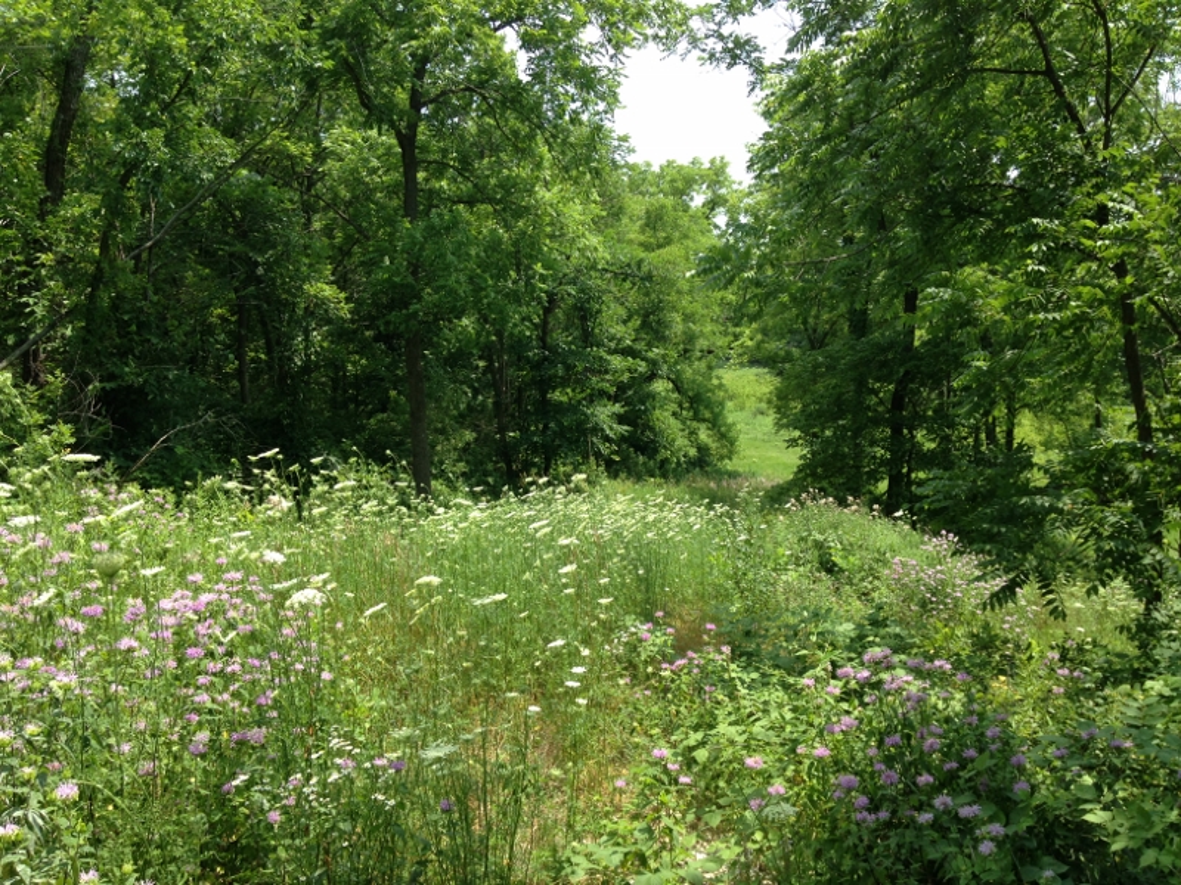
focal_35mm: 33
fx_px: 1126
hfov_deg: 55.4
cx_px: 590
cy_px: 442
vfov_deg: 42.9
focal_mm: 4.12
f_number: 2.4
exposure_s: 1/559
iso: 50
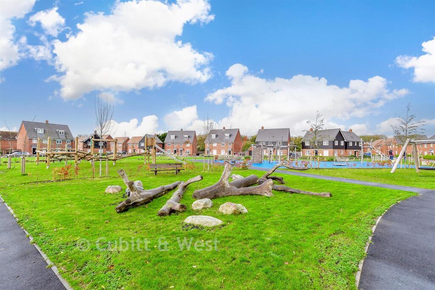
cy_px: 145
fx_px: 181
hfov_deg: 100.4
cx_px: 218
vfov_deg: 77.3
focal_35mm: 15
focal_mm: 10
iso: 500
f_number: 8
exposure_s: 1/160
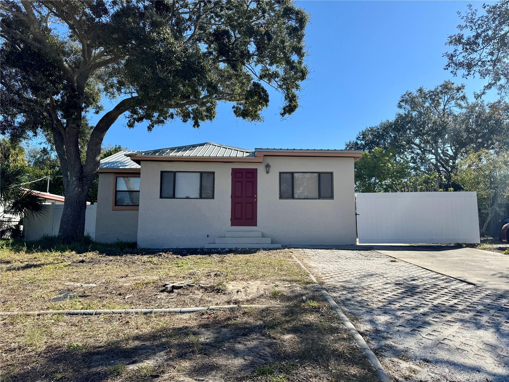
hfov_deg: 71.6
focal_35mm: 24
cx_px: 254
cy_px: 191
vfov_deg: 56.8
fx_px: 353
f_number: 1.78
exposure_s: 1/3247
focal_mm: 6.76
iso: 80
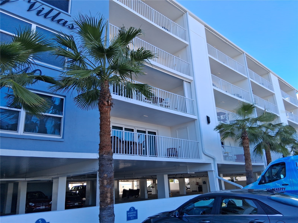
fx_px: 224
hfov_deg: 67.3
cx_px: 149
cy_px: 112
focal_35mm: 26
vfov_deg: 53.1
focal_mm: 3.98
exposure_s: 1/196
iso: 25
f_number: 1.8
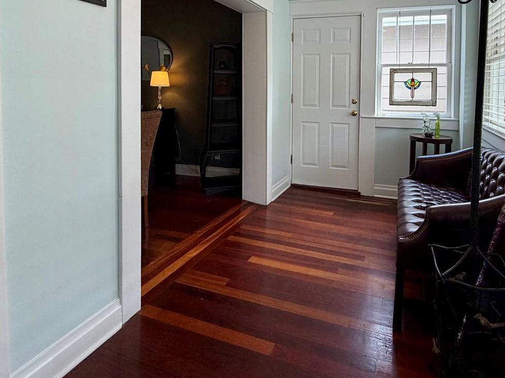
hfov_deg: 73.3
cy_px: 97
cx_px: 297
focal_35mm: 23
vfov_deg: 56.2
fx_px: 335
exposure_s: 1/120
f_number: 2.2
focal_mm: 2.22
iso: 125
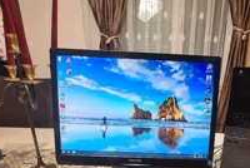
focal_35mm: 27
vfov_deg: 44.2
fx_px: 188
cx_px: 171
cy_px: 148
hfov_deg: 65.1
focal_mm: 2.22
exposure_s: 1/50
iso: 160
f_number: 2.2
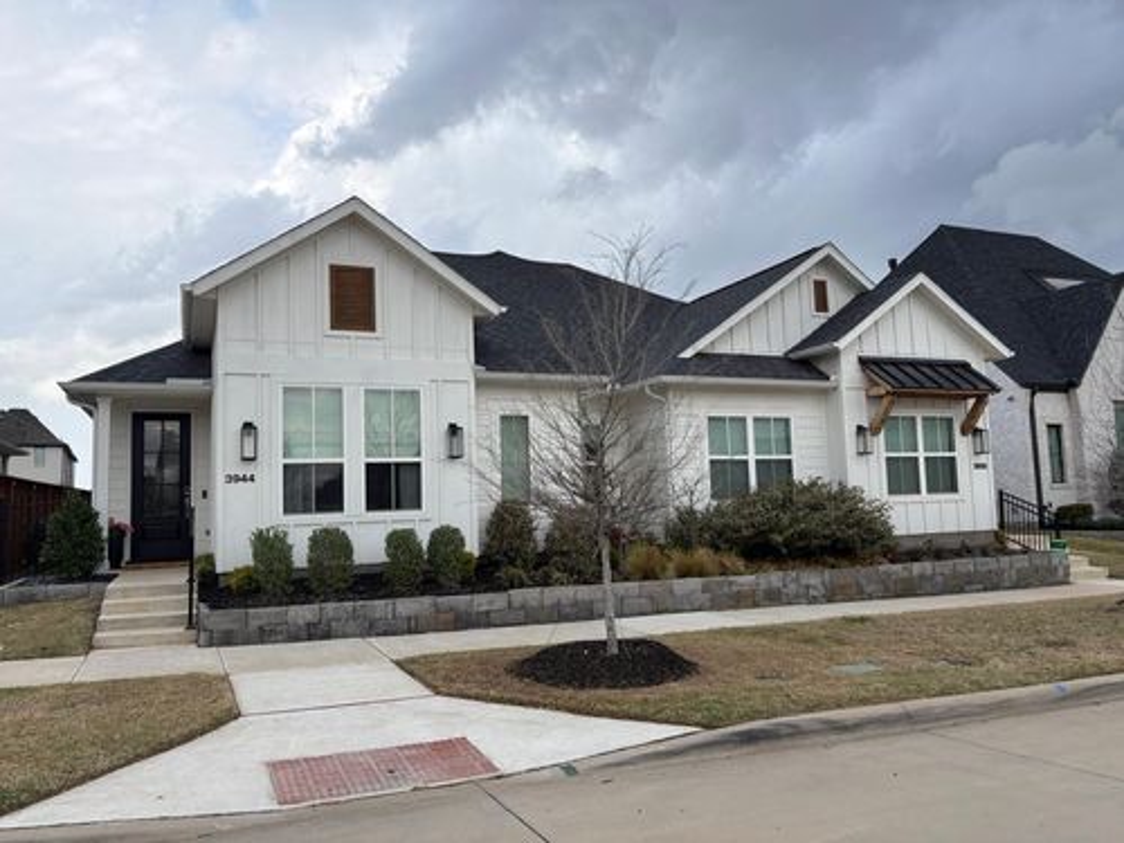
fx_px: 844
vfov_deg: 53.1
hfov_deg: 67.3
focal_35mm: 26
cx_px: 562
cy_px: 422
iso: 50
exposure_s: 1/2639
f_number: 1.6
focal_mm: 5.96
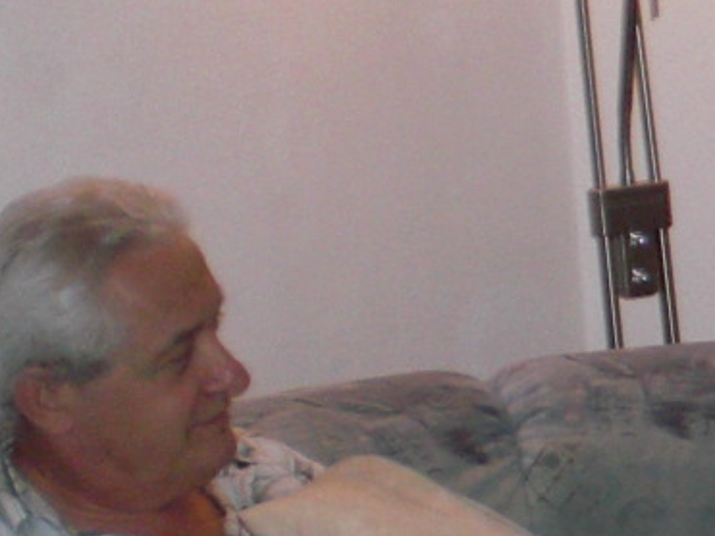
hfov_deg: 11.4
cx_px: 1147
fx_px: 3386
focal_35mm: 164
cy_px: 469
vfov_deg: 9.0
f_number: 3.1
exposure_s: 1/60
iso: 200
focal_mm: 6.3
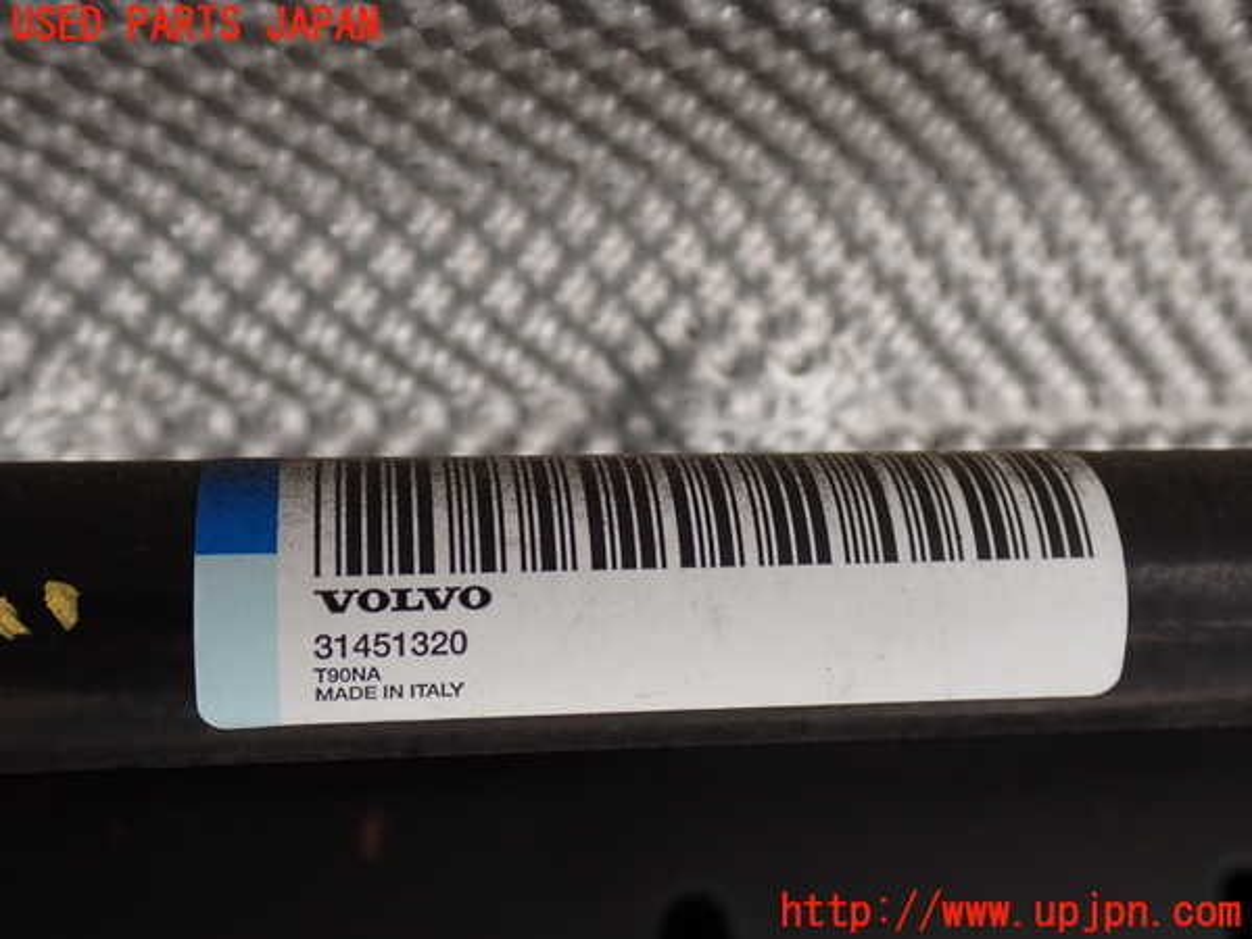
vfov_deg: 32.9
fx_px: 1591
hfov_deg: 42.9
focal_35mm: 44
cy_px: 470
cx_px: 626
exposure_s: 1/80
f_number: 2.9
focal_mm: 7.84
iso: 200
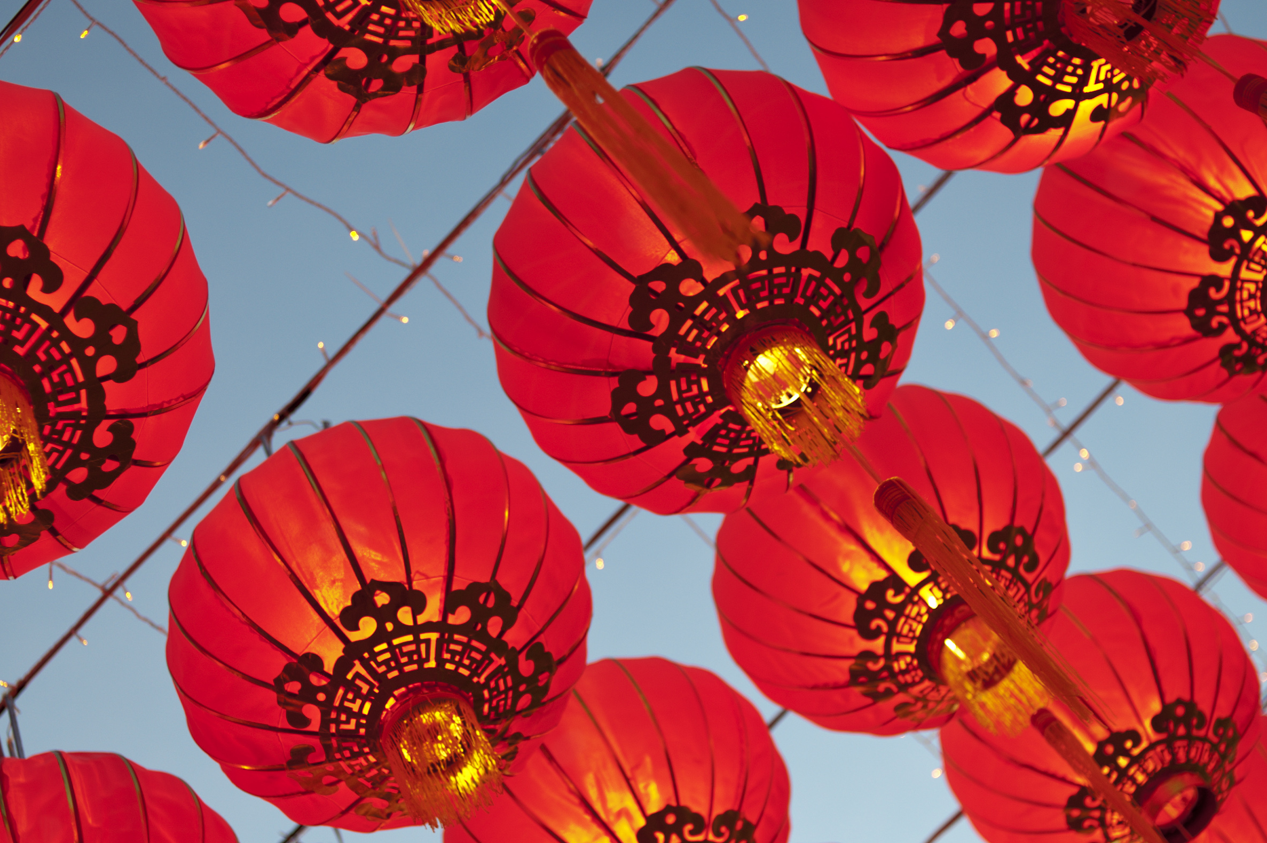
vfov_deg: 21.8
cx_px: 559
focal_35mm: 62
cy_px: 553
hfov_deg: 32.4
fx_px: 2181
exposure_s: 1/80
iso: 200
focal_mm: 35
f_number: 2.5
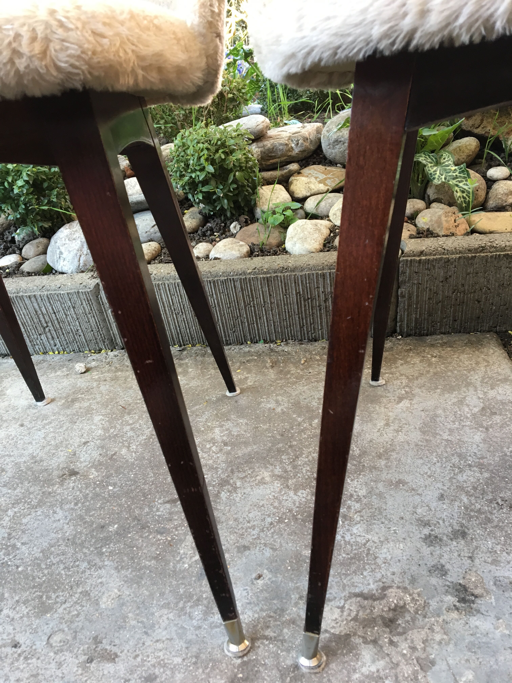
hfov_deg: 48.2
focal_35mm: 29
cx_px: 256
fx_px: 572
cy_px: 342
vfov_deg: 61.7
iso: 50
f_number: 2.2
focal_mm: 4.15
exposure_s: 1/33
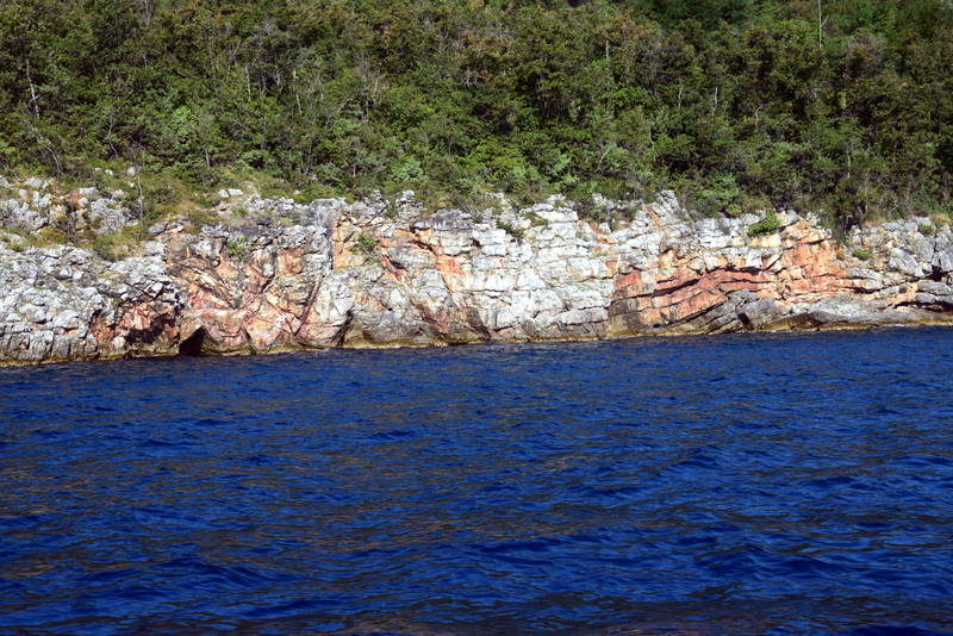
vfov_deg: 22.6
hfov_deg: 33.4
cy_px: 318
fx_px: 1589
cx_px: 476
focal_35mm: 60
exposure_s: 1/250
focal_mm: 40
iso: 400
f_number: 10
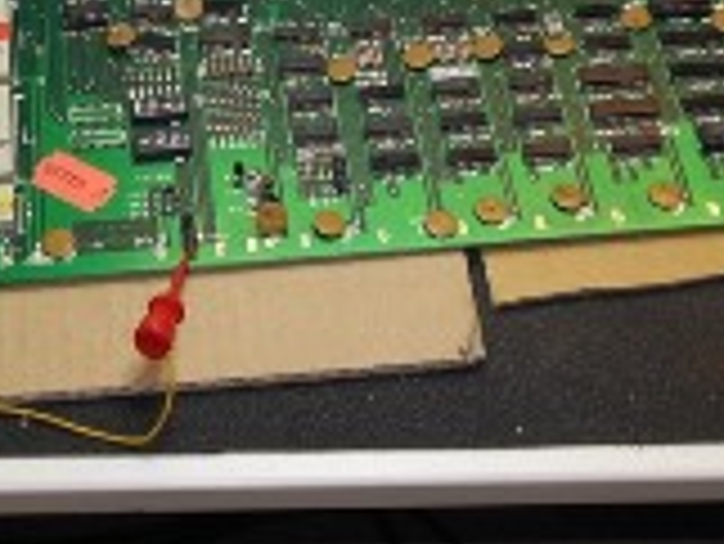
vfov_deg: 15.4
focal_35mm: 92
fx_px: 1926
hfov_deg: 21.2
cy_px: -139
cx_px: 216
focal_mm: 6
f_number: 3.5
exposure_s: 1/30
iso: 125
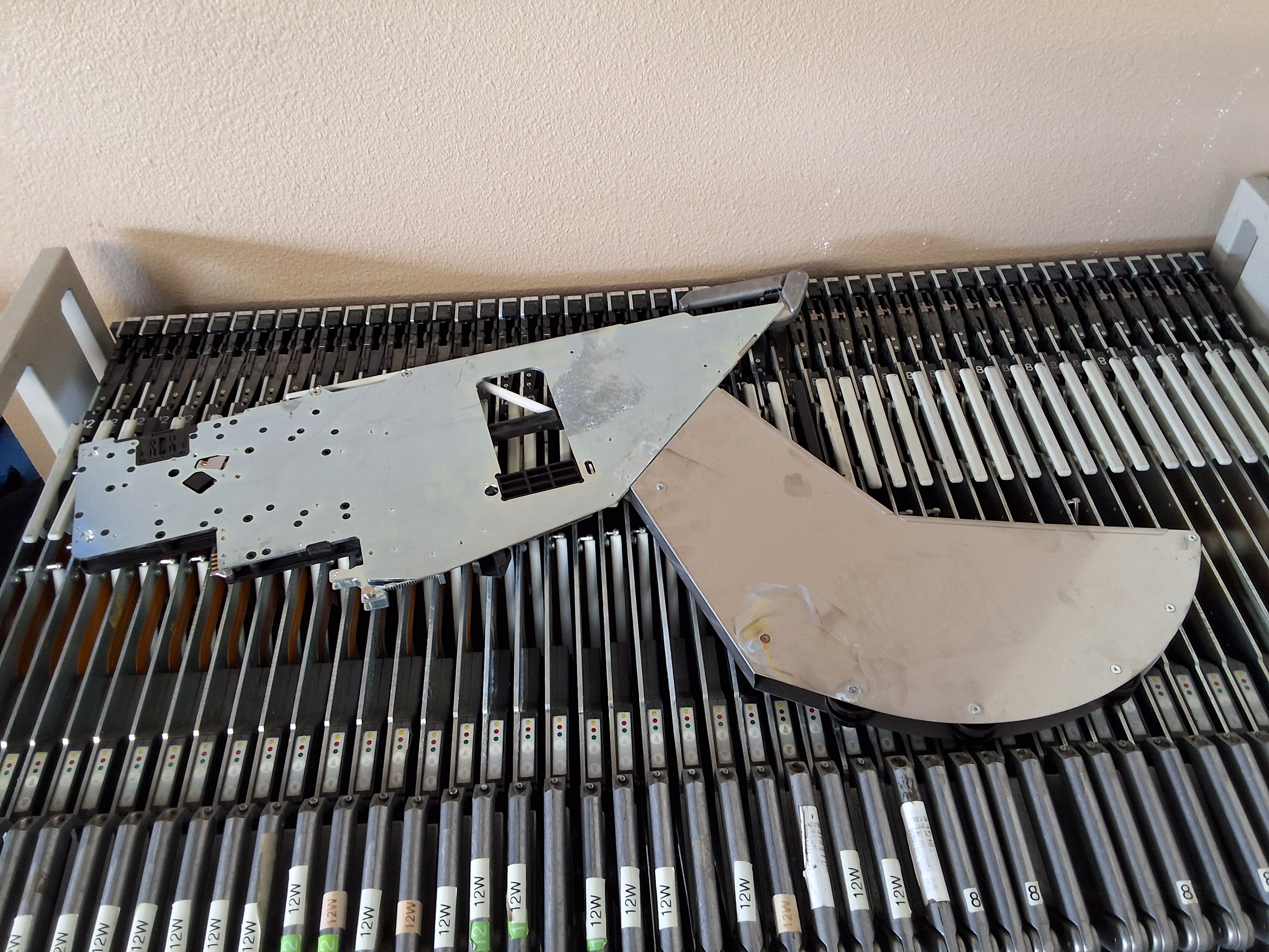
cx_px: 634
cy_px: 476
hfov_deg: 63.4
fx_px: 1026
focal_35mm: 28
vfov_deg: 49.7
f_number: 1.9
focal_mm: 2.91
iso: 200
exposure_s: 1/30
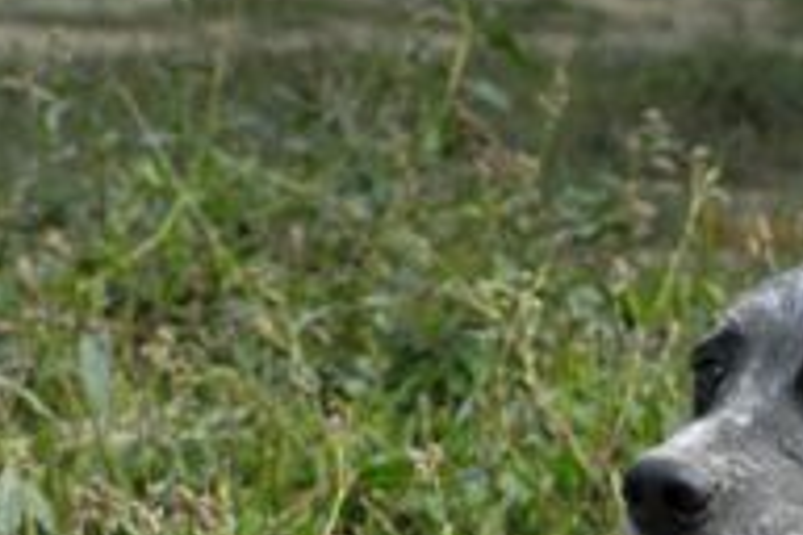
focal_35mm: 248
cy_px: 604
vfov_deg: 5.5
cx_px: 974
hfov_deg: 8.2
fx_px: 5531
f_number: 8
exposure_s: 1/320
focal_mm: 66
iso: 400
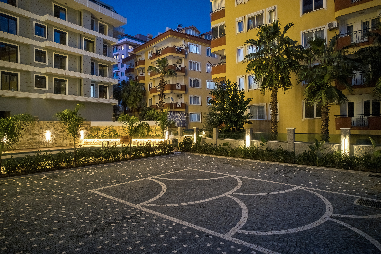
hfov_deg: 78.6
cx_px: 190
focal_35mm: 22
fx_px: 233
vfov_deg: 57.2
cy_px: 127
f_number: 2.8
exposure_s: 1/8
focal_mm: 8.38
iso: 600
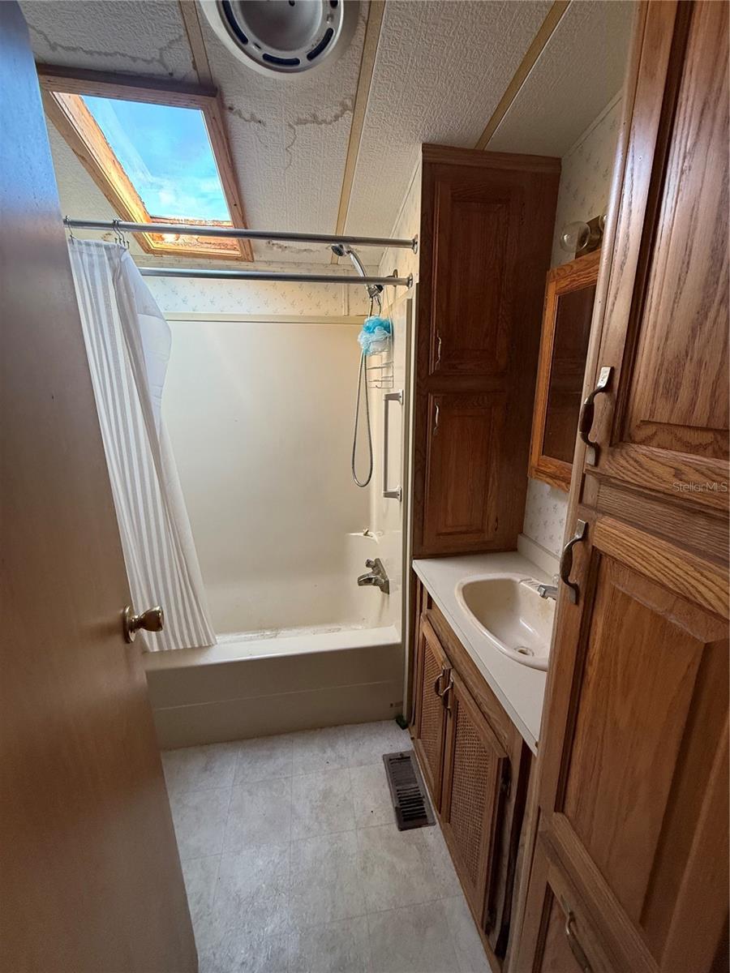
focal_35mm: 14
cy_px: 486
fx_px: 394
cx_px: 365
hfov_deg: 85.7
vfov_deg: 102.1
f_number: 2.2
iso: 320
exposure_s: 1/89
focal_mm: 2.22
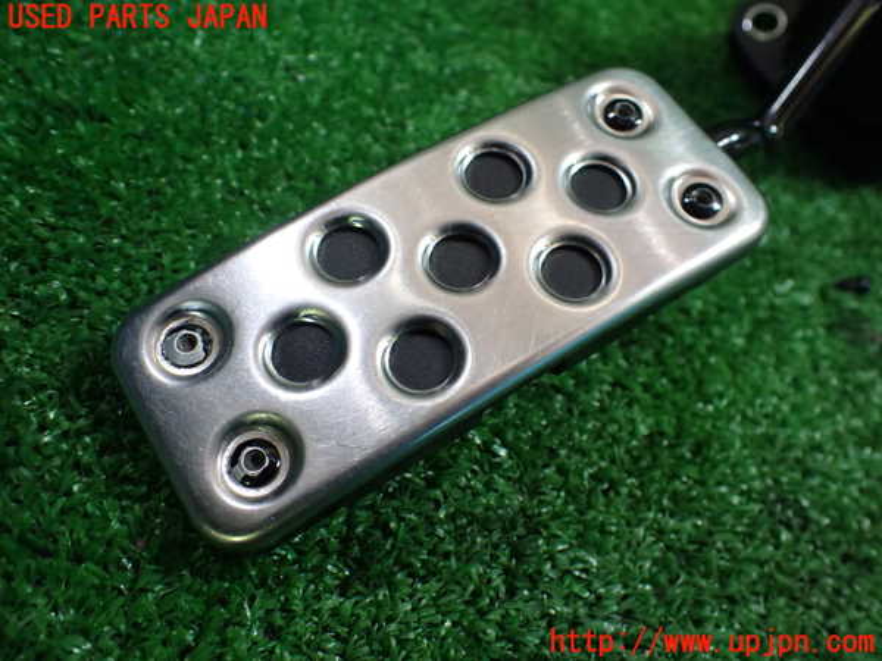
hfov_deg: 60.0
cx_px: 441
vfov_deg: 46.8
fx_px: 764
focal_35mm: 30
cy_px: 330
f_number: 2.3
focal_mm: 5.4
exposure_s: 1/125
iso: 400
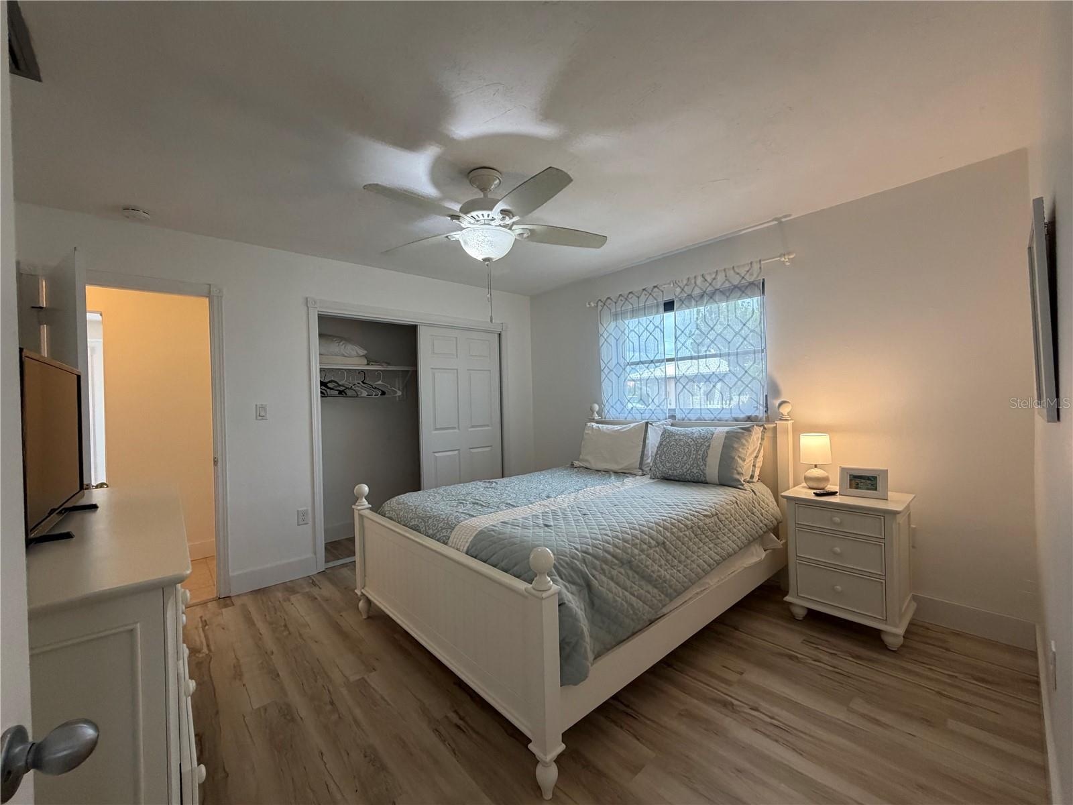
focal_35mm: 14
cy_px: 402
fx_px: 434
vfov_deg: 85.7
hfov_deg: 102.1
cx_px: 536
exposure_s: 1/120
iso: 320
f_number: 2.2
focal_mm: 2.22
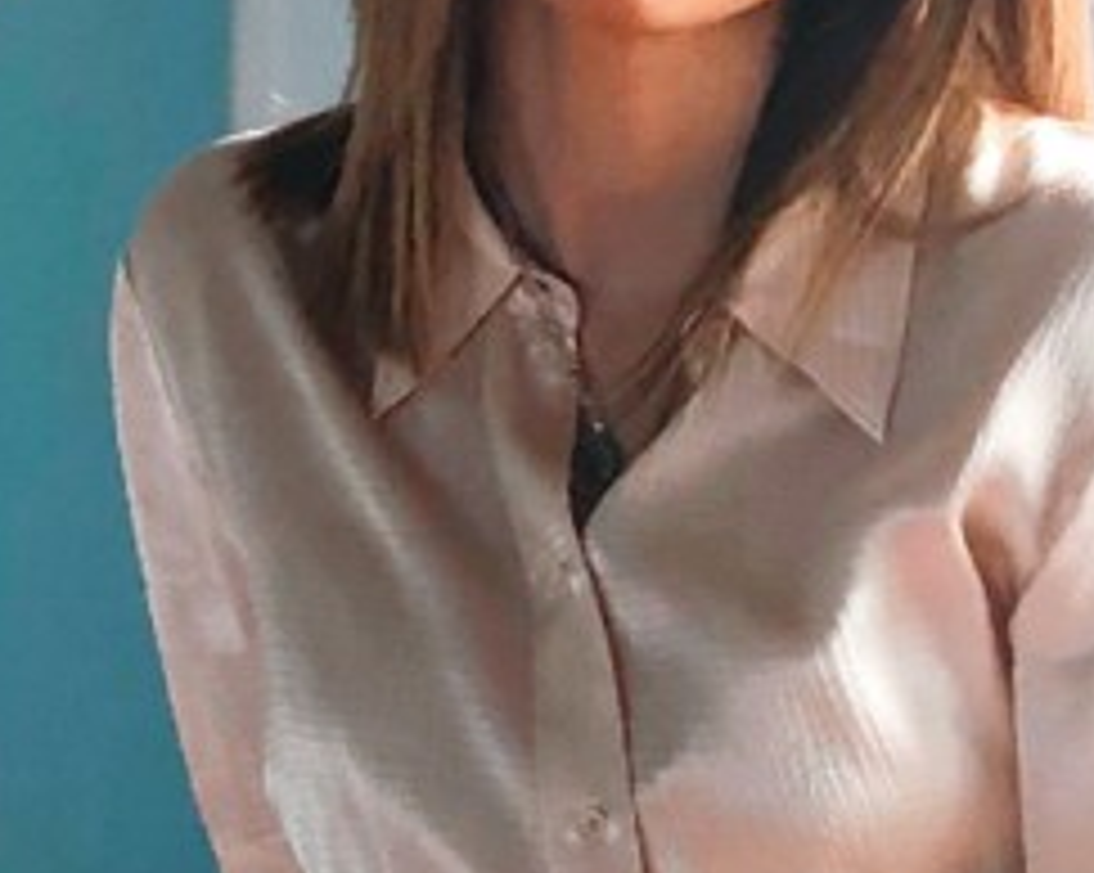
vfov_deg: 10.7
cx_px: -761
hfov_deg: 12.4
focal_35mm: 144
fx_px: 4659
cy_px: 382
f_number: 1.8
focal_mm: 3.99
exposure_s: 1/33
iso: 32
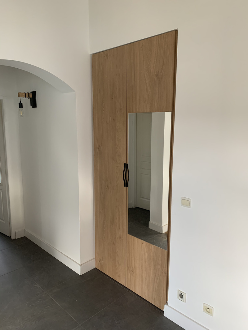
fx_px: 248
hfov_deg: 53.1
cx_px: 124
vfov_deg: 67.3
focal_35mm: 26
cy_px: 165
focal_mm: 4.25
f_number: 1.8
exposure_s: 1/60
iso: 160
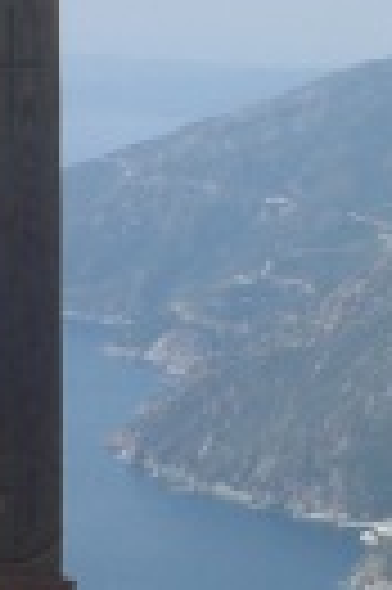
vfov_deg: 13.8
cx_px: 131
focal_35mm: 149
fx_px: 2440
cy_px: 194
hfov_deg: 9.2
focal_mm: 5.8
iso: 50
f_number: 5.6
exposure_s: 1/262
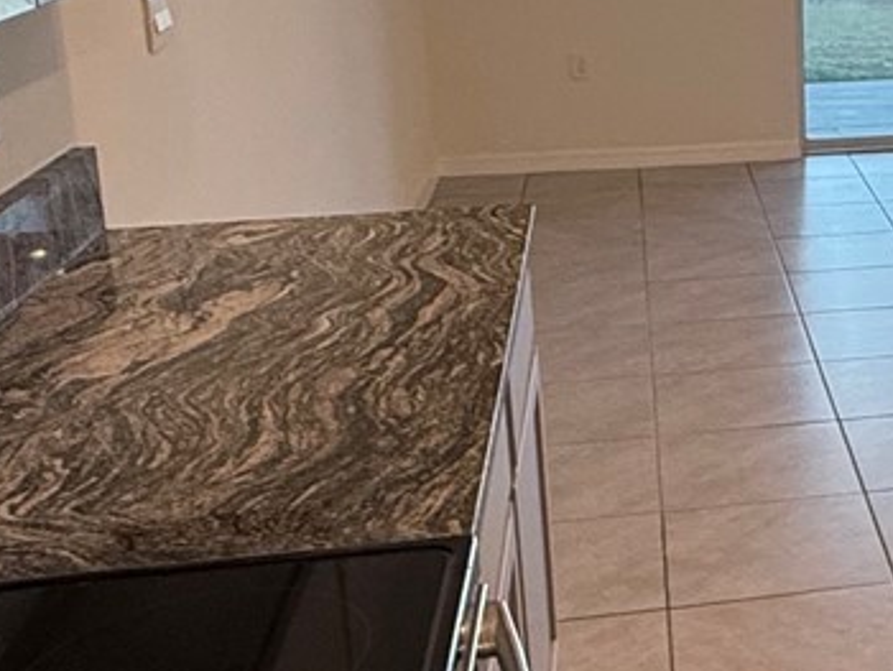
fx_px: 1652
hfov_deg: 26.8
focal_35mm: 64
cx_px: 1066
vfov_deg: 22.8
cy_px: 179
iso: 250
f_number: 2.2
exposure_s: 1/120
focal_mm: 2.22
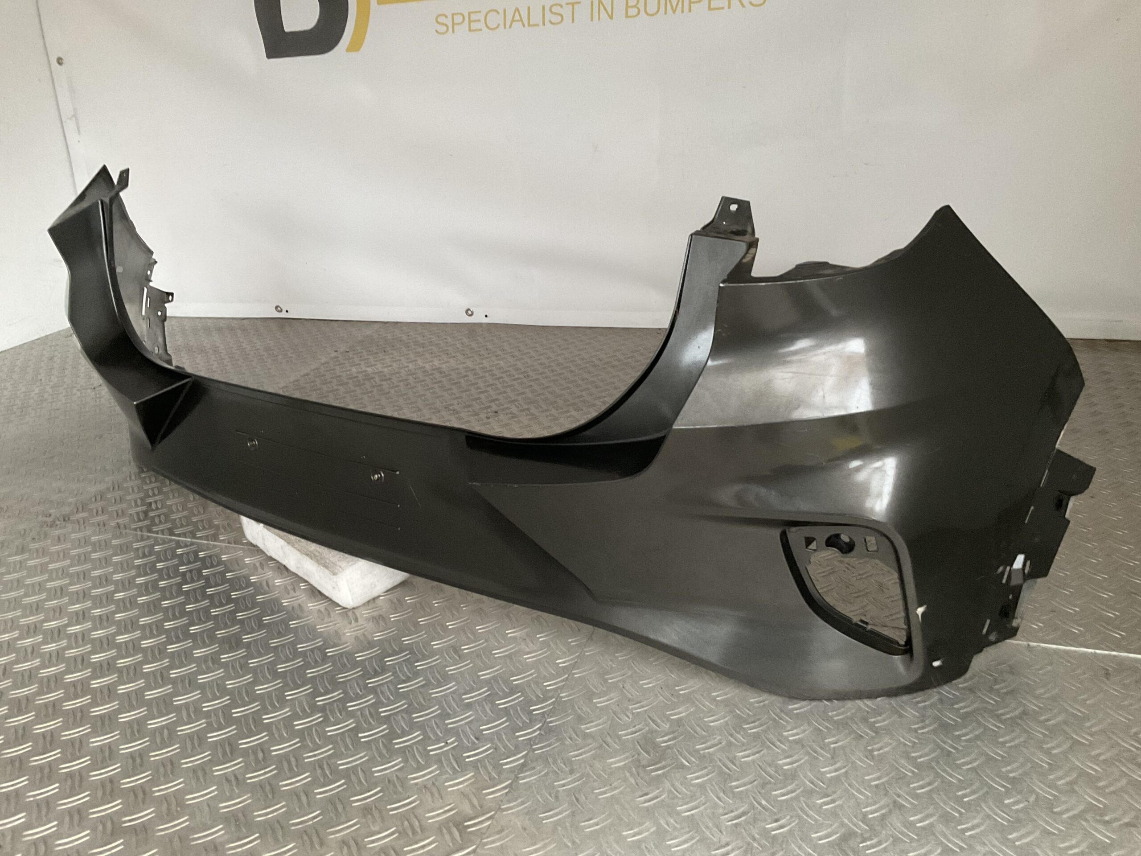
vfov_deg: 48.2
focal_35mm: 29
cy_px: 428
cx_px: 570
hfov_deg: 61.7
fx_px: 956
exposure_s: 1/60
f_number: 1.8
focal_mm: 3
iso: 250
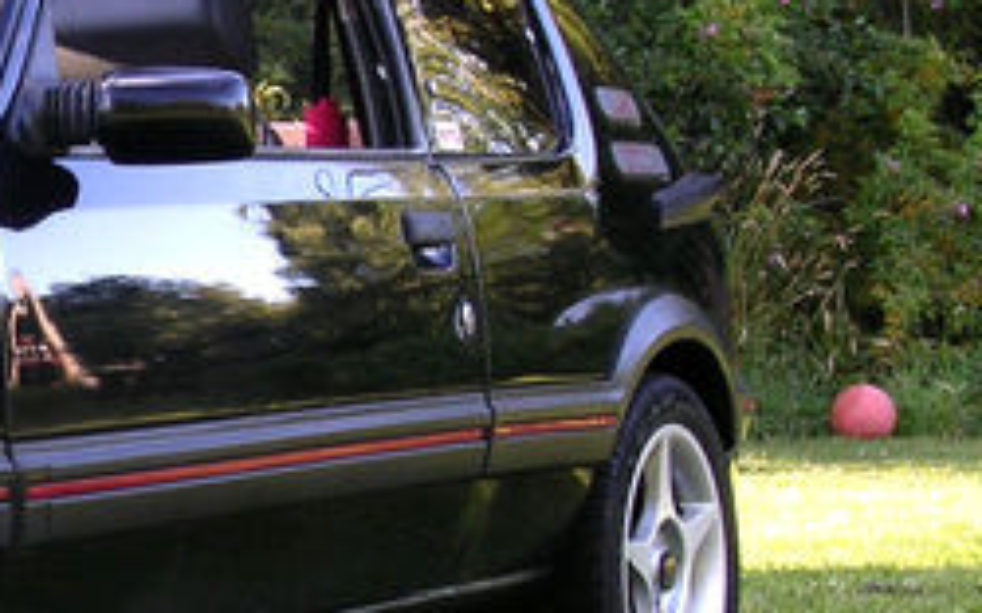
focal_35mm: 152
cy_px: 393
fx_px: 4066
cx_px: -232
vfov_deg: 8.6
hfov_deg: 13.4
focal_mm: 8.5
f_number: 3.3
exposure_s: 1/63.6
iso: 100
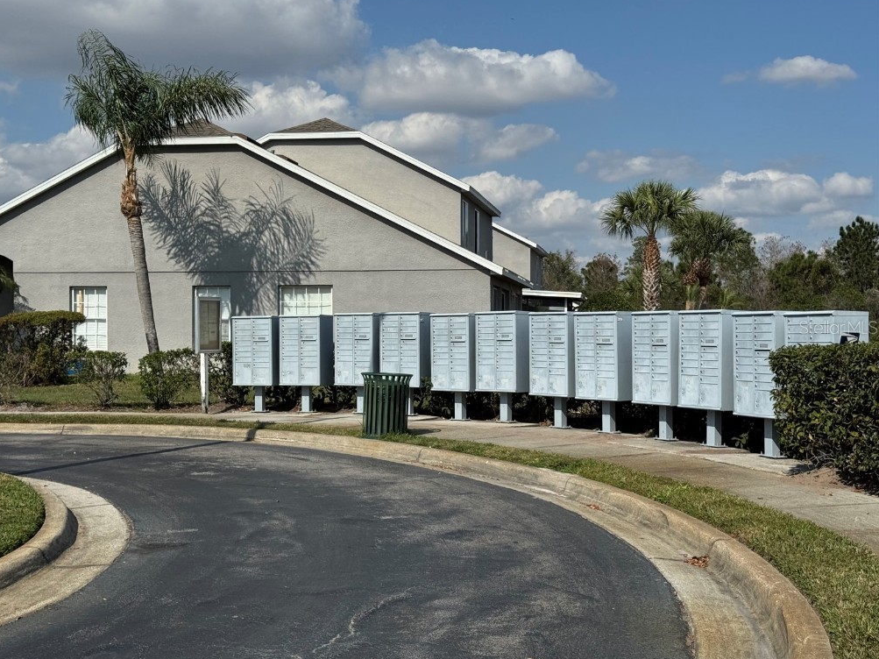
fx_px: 1244
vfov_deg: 29.7
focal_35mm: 49
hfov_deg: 38.9
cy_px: 327
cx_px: 433
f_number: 1.78
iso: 64
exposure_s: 1/9009
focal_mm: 6.76
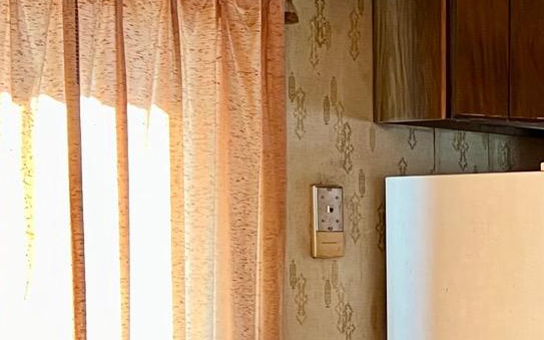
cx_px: 906
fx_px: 1541
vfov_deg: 12.4
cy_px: 374
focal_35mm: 104
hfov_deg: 17.2
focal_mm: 5.7
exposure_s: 1/87
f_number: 1.5
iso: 125
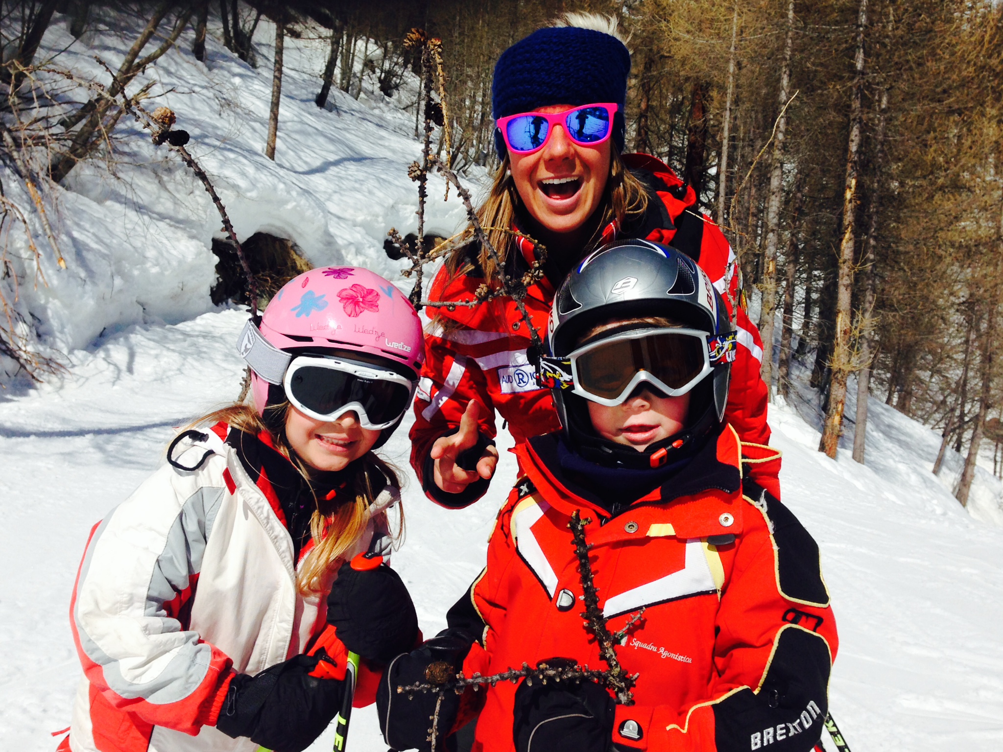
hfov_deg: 55.4
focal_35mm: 33
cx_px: 502
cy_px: 376
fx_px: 956
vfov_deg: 42.9
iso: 50
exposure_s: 1/4184
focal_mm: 4.12
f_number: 2.4
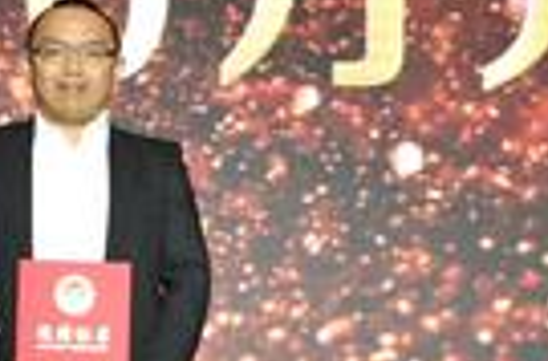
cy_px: 197
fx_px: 2973
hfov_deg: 10.4
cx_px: -73
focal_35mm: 196
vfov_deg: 7.0
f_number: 2.8
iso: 800
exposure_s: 1/250
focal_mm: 48
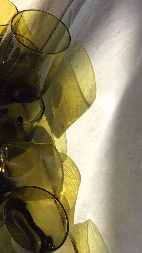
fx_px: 335
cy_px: 130
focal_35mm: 50
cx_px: -32
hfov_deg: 22.0
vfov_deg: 41.3
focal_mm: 3.3
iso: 32
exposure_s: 1/1100
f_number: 2.4
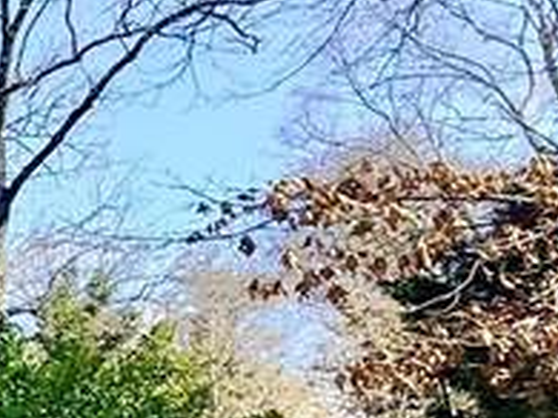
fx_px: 1482
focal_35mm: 92
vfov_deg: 15.3
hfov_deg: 14.0
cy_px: 547
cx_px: -818
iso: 50
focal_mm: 2.22
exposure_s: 1/1105
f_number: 2.2
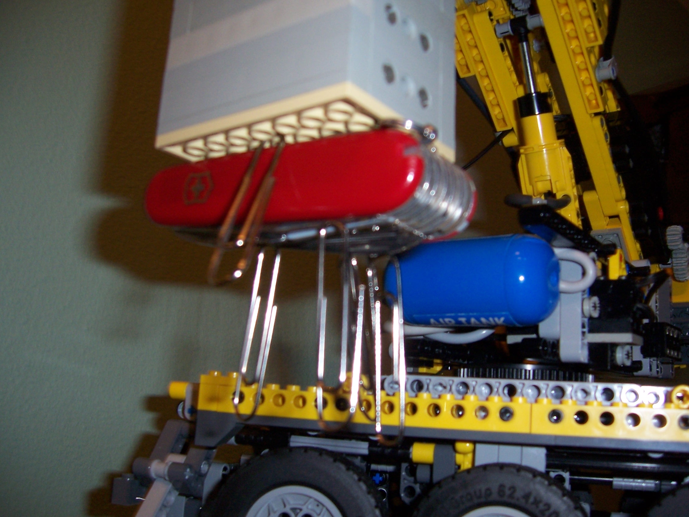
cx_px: 344
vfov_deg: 39.7
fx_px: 717
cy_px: 258
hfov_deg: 51.4
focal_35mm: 36
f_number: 3
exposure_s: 1/60
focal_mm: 6
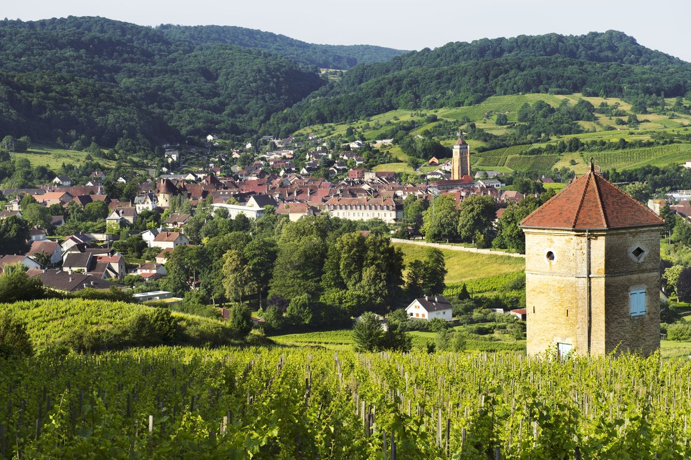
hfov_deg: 25.7
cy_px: 255
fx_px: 1516
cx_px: 343
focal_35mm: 79
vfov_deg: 17.3
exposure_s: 1/180
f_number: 6.7
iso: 100
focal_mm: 70
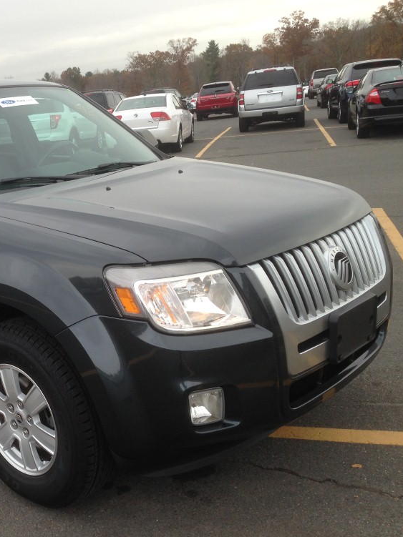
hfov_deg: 30.7
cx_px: 39
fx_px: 699
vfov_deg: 42.1
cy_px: 268
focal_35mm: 45
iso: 50
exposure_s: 1/237
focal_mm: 4.13
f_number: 2.4
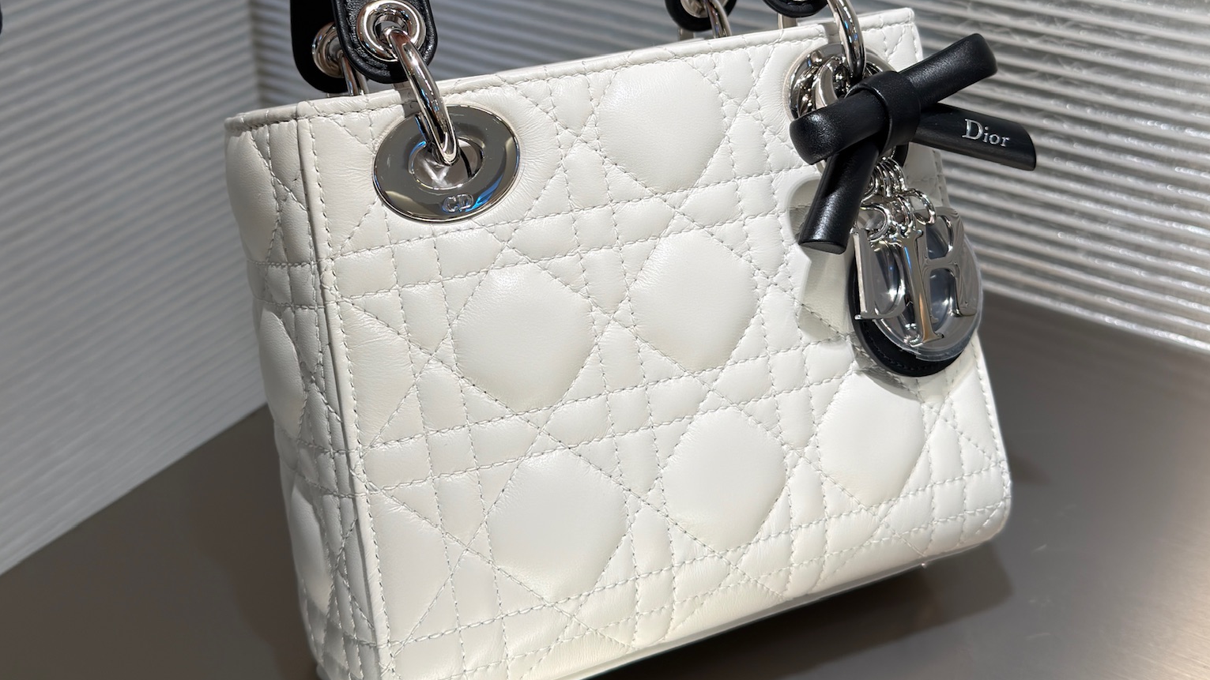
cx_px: 606
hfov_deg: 40.6
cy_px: 142
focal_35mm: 51
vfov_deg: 23.2
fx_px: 1636
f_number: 1.78
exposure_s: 1/314
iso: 64
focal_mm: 6.76
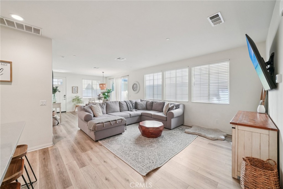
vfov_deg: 85.4
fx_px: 102
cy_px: 94
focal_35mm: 13
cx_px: 142
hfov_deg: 108.3
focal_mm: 13
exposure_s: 1/25
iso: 400
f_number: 8
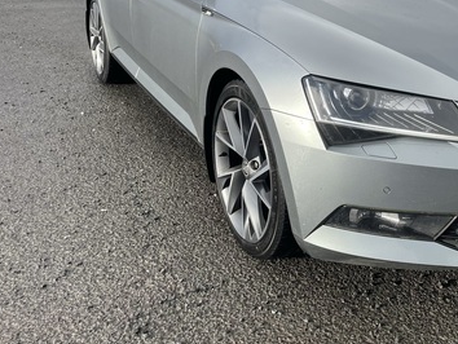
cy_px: 62
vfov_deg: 30.1
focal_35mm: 47
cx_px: 396
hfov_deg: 38.2
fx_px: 622
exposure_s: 1/1916
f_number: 1.6
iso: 32
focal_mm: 4.2
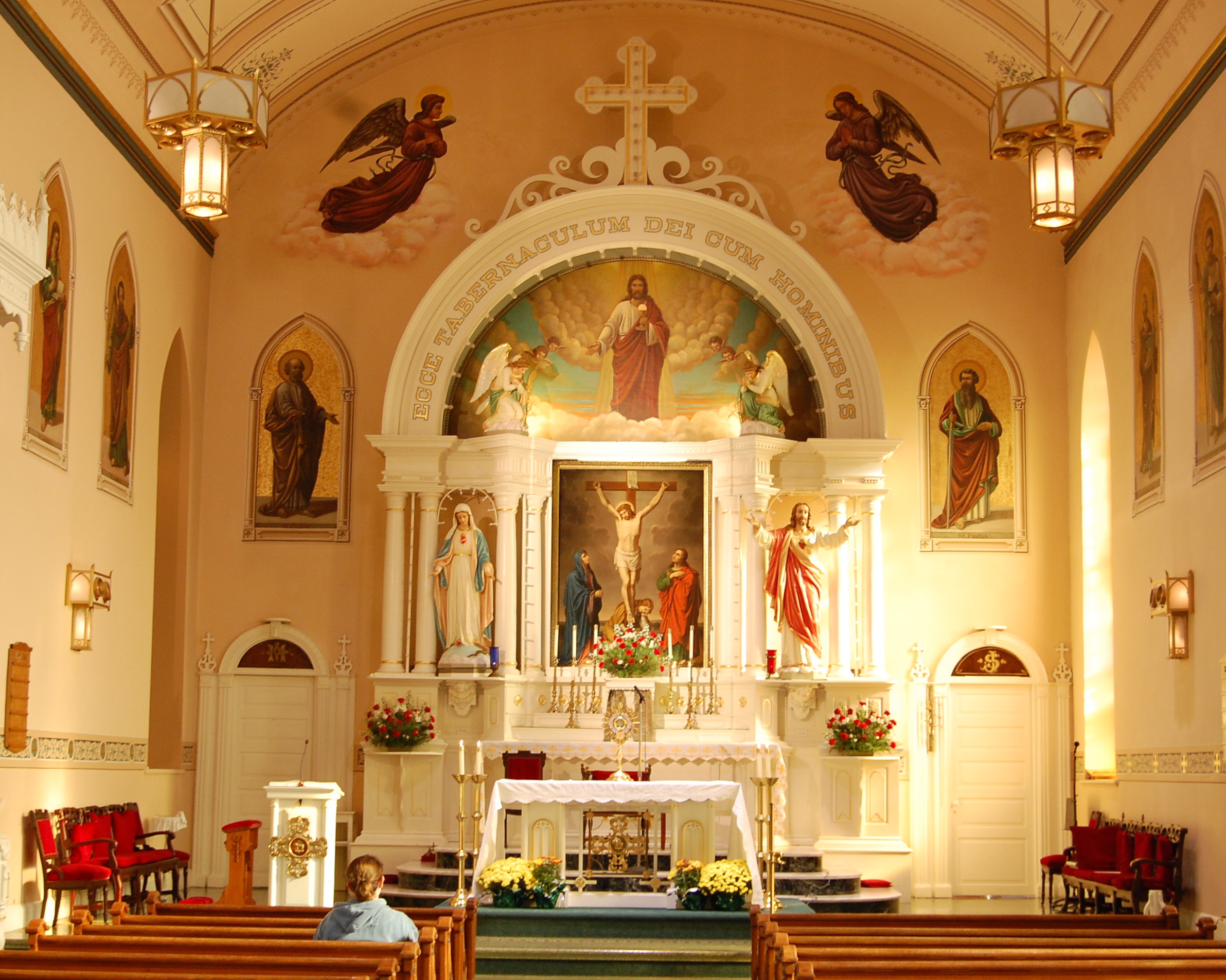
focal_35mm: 51
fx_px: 1850
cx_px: 576
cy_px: 490
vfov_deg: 29.7
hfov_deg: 36.6
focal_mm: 30
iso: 800
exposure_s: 1/20
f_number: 6.3
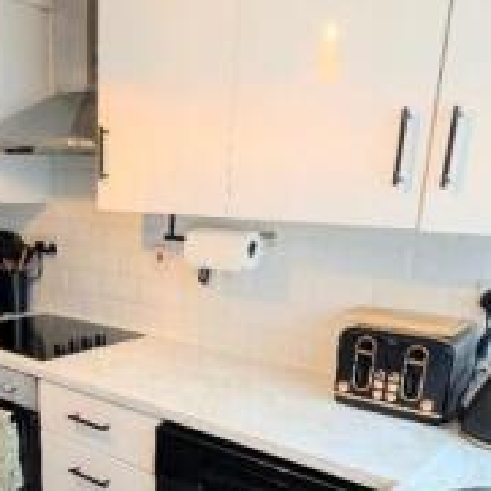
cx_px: 138
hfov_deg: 47.1
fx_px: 546
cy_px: 373
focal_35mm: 34
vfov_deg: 46.6
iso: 45
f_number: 1.7
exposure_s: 1/23.6
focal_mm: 2.02
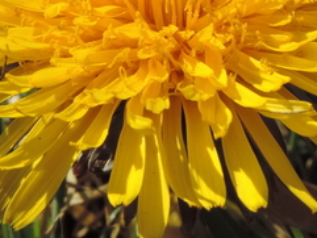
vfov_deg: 6.9
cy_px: -36
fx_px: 1952
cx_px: 160
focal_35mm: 213
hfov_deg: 9.3
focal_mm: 12.4
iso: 80
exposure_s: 1/320
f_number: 6.8
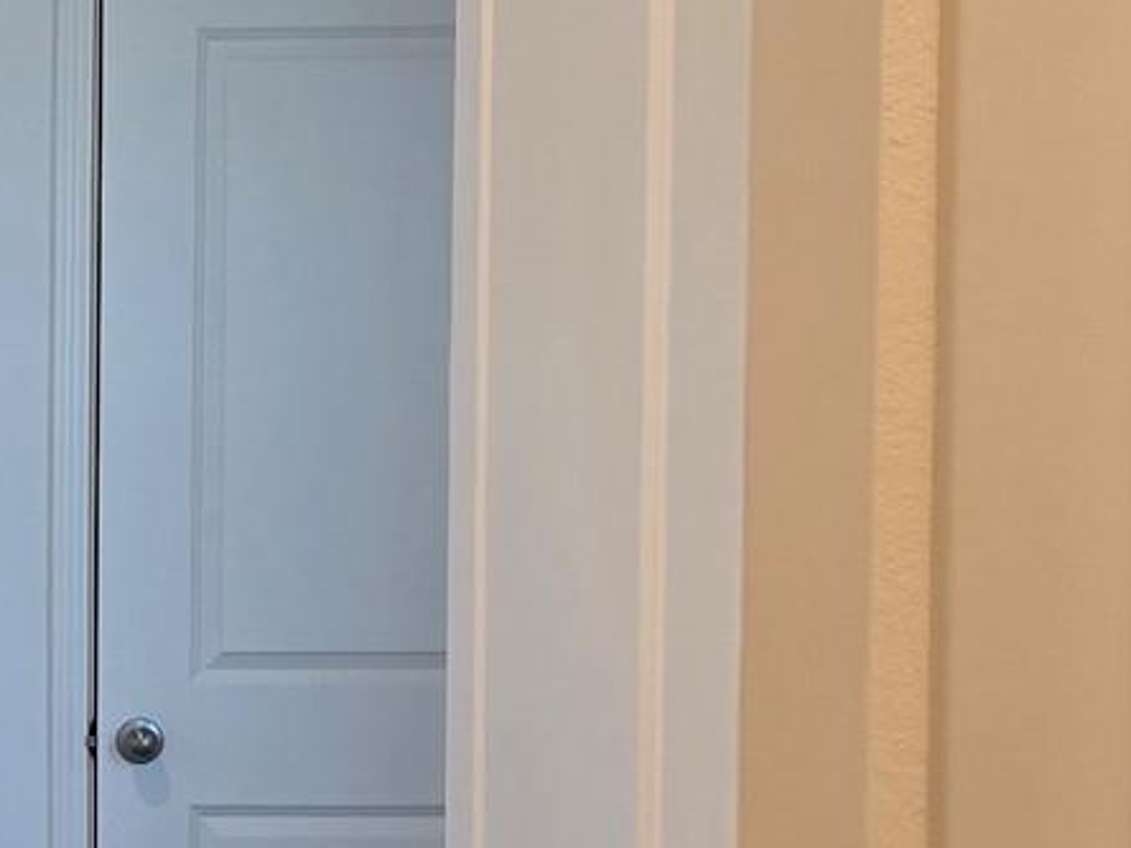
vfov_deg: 13.8
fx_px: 3463
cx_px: -222
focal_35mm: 106
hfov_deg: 17.7
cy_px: 772
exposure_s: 1/120
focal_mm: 6.3
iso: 125
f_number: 1.7
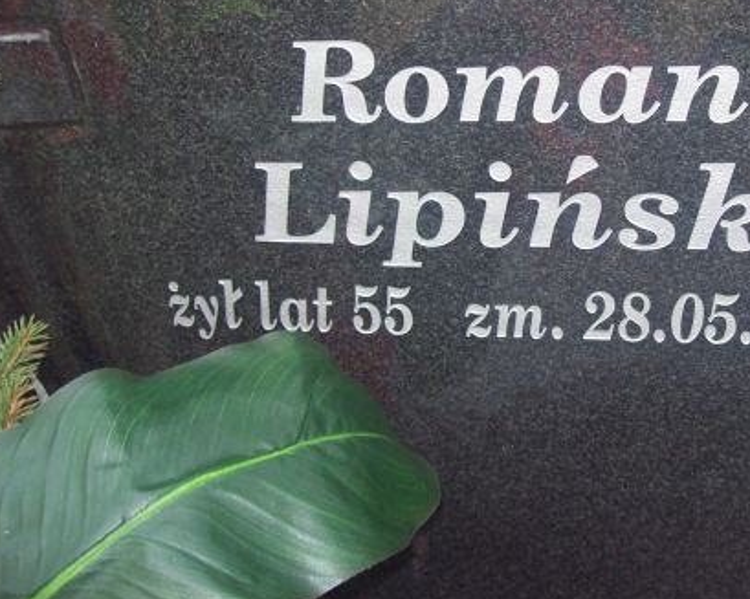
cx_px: 574
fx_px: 1221
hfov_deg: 33.4
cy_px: 167
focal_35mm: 55
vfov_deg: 27.3
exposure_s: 1/64
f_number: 2.7
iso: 80
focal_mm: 6
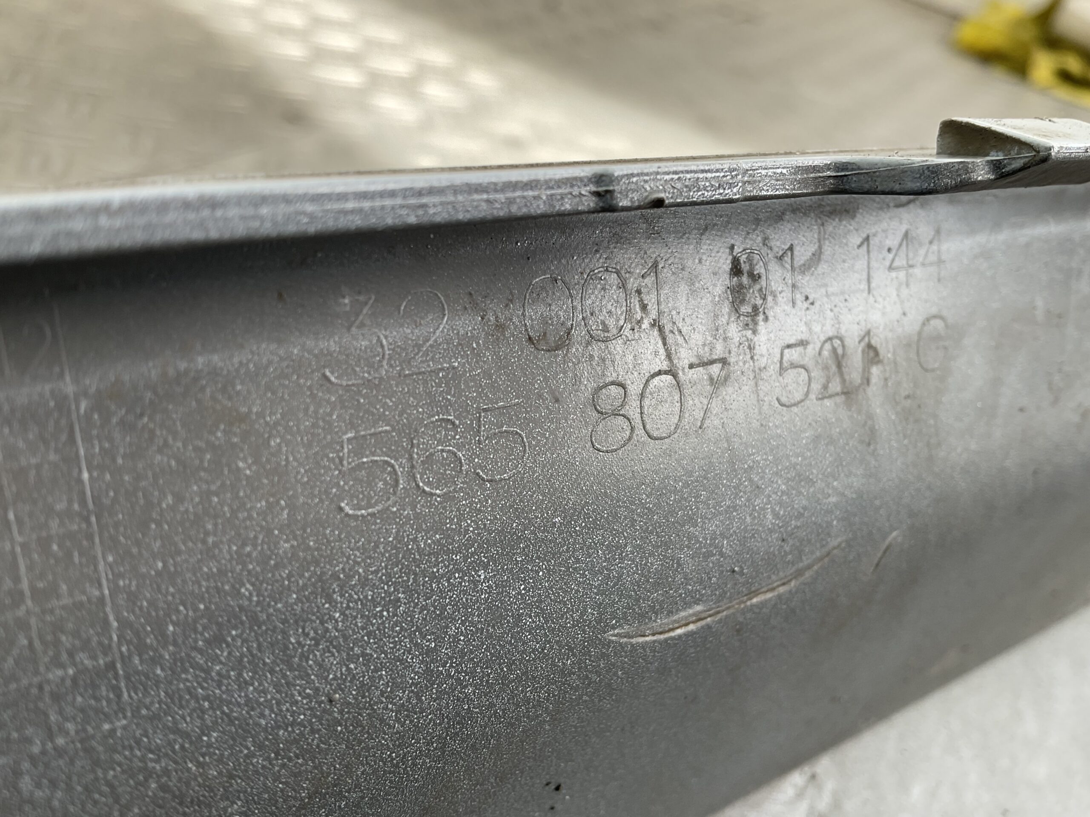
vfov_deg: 48.2
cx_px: 545
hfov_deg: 61.7
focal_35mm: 29
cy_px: 408
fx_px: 913
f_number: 1.8
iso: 16
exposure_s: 1/120
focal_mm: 3
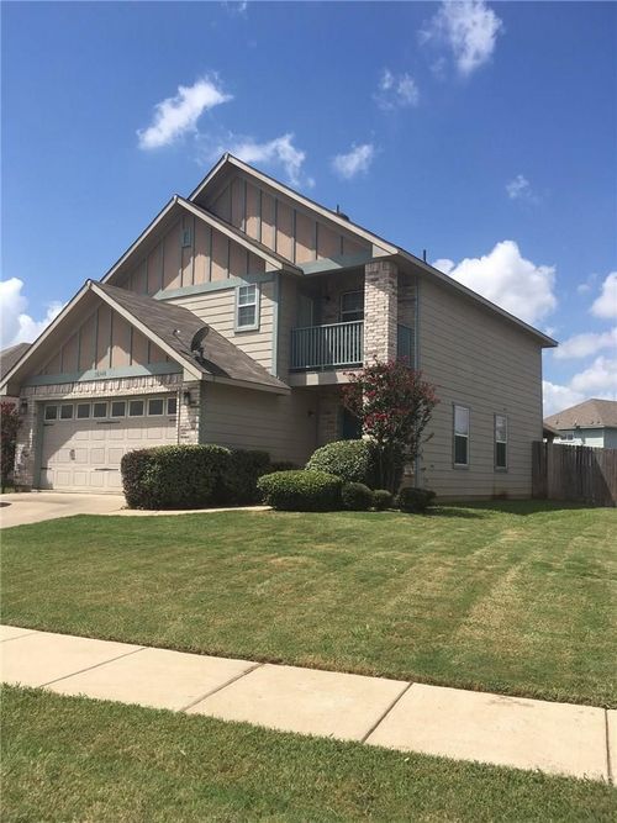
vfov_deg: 61.7
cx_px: 308
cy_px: 412
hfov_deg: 48.2
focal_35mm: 29
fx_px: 689
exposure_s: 1/1876
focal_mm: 4.15
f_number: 2.2
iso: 25
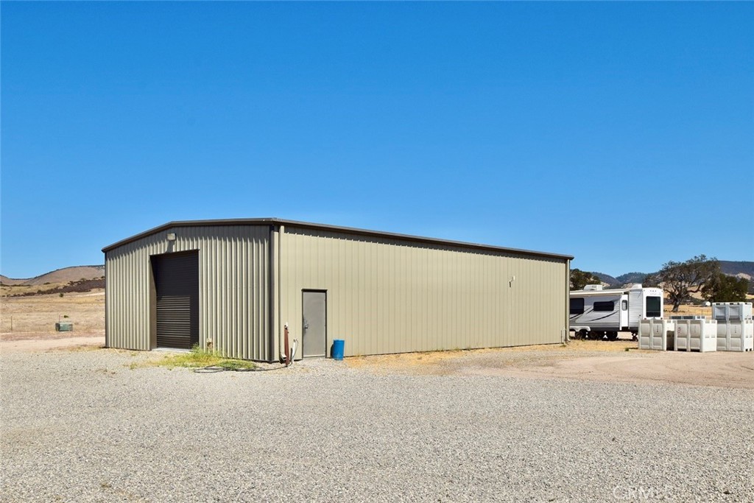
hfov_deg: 61.9
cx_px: 377
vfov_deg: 43.6
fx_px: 628
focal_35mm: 30
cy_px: 252
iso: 250
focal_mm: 20
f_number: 11
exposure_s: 1/500
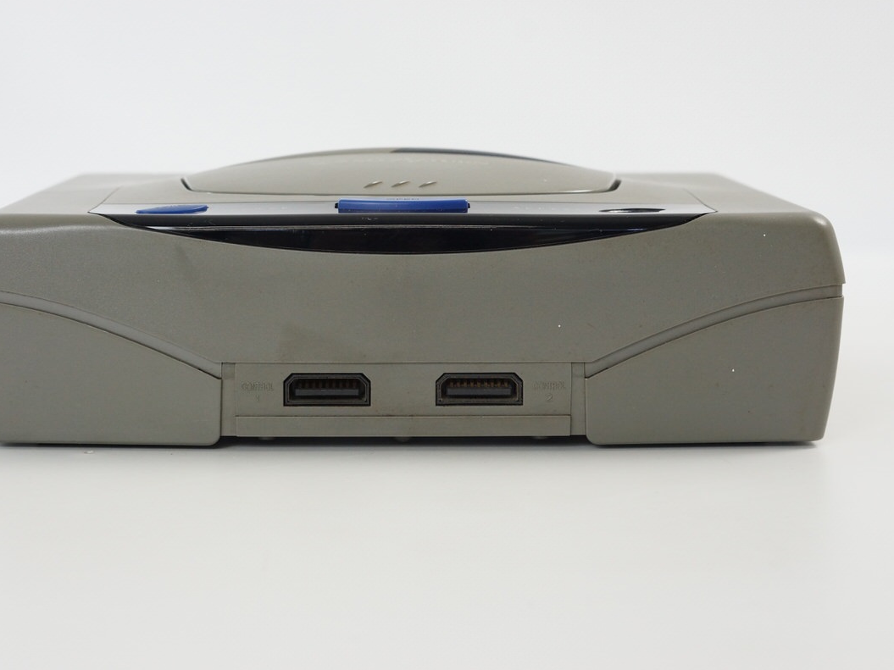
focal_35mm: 82
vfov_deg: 18.0
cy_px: 333
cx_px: 396
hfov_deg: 23.8
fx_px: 2118
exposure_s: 1/80
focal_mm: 50
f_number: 6.3
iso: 800
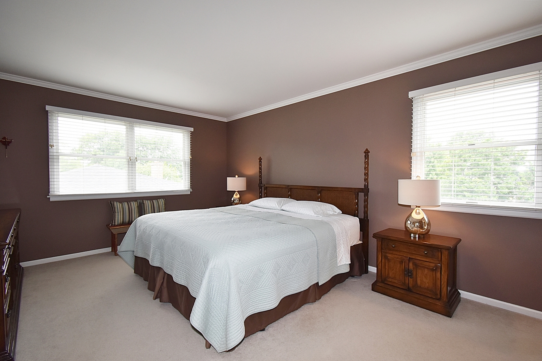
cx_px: 271
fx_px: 226
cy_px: 180
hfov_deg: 100.4
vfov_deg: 77.3
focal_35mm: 15
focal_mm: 10
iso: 560
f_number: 5.6
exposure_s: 1/125
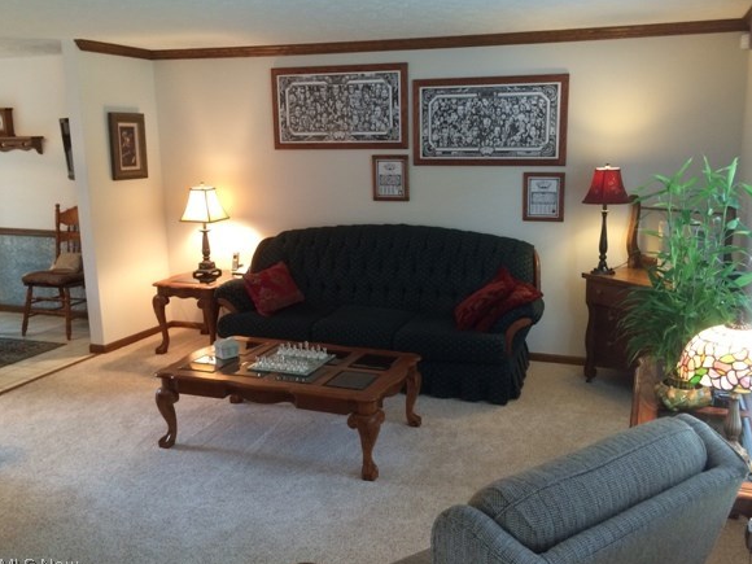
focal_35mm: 32
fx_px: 695
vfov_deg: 44.1
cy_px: 268
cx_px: 410
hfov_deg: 56.7
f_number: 2.2
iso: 200
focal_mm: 4.15
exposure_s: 1/30
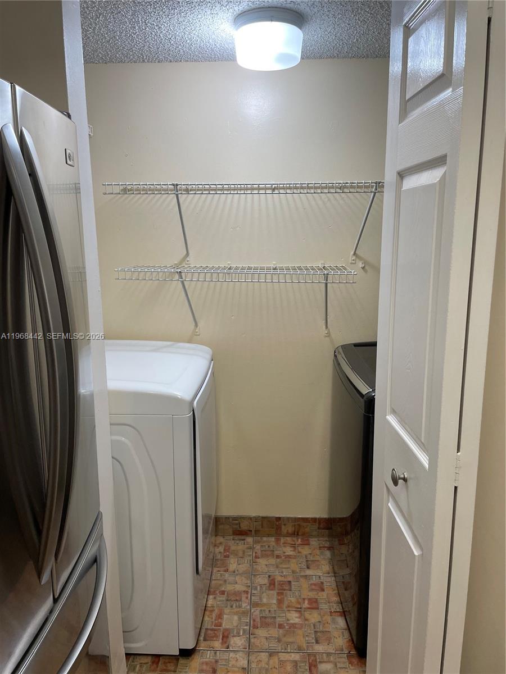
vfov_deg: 67.3
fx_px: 507
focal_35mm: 26
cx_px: 253
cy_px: 337
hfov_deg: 53.1
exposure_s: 1/120
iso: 80
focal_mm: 4.2
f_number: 1.6
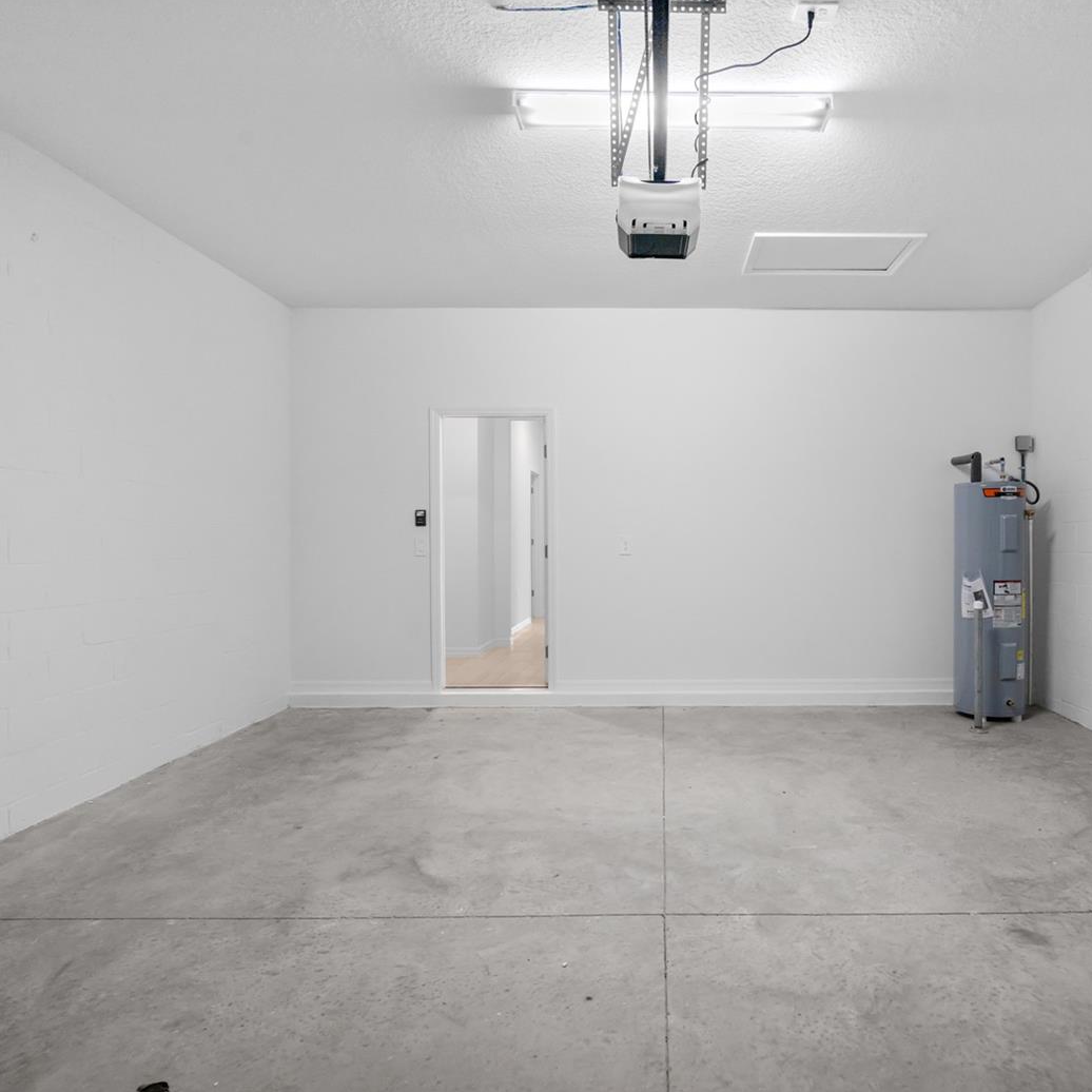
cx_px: 666
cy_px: 534
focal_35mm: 21
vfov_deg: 72.1
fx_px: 749
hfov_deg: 71.2
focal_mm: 16
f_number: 9
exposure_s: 1/10
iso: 320
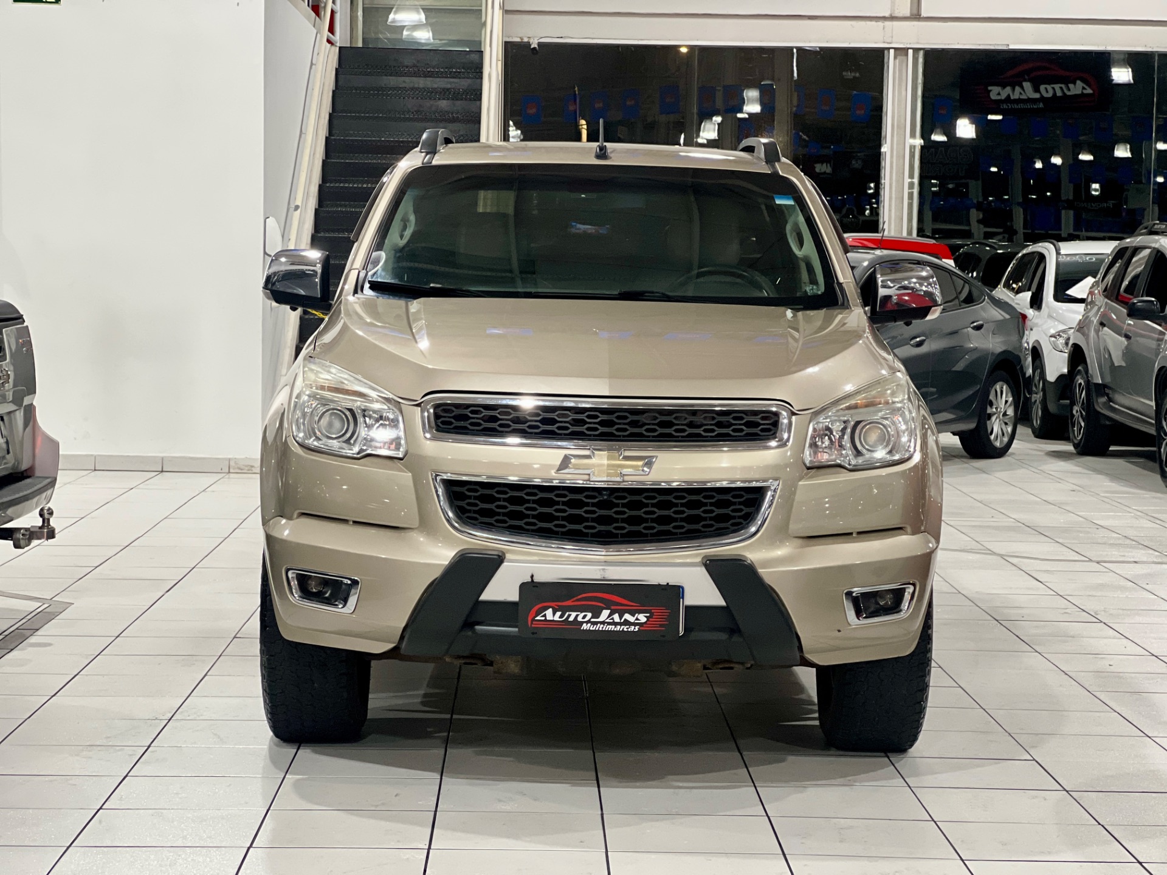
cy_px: 438
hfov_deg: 25.3
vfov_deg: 19.1
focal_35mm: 77
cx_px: 584
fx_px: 2596
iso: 320
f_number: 2.8
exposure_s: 1/40
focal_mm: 9
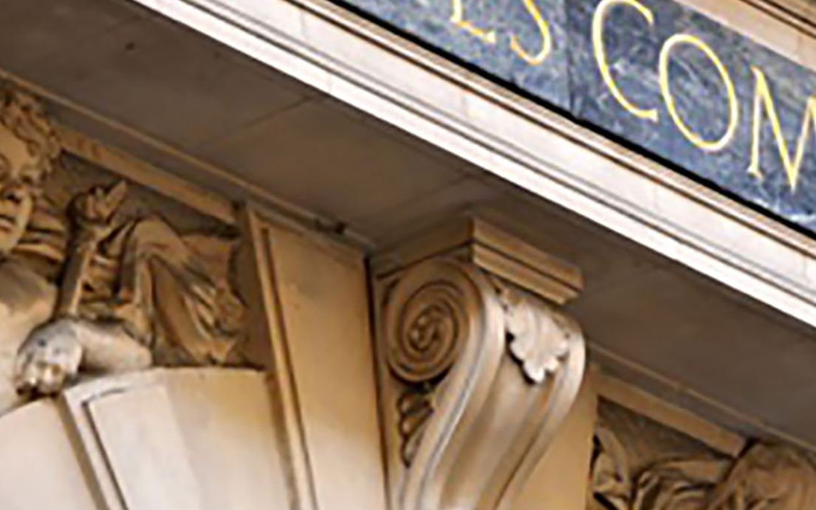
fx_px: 6938
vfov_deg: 4.2
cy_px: 174
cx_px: 423
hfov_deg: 6.7
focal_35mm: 312
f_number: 6.3
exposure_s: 1/80
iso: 200
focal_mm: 105
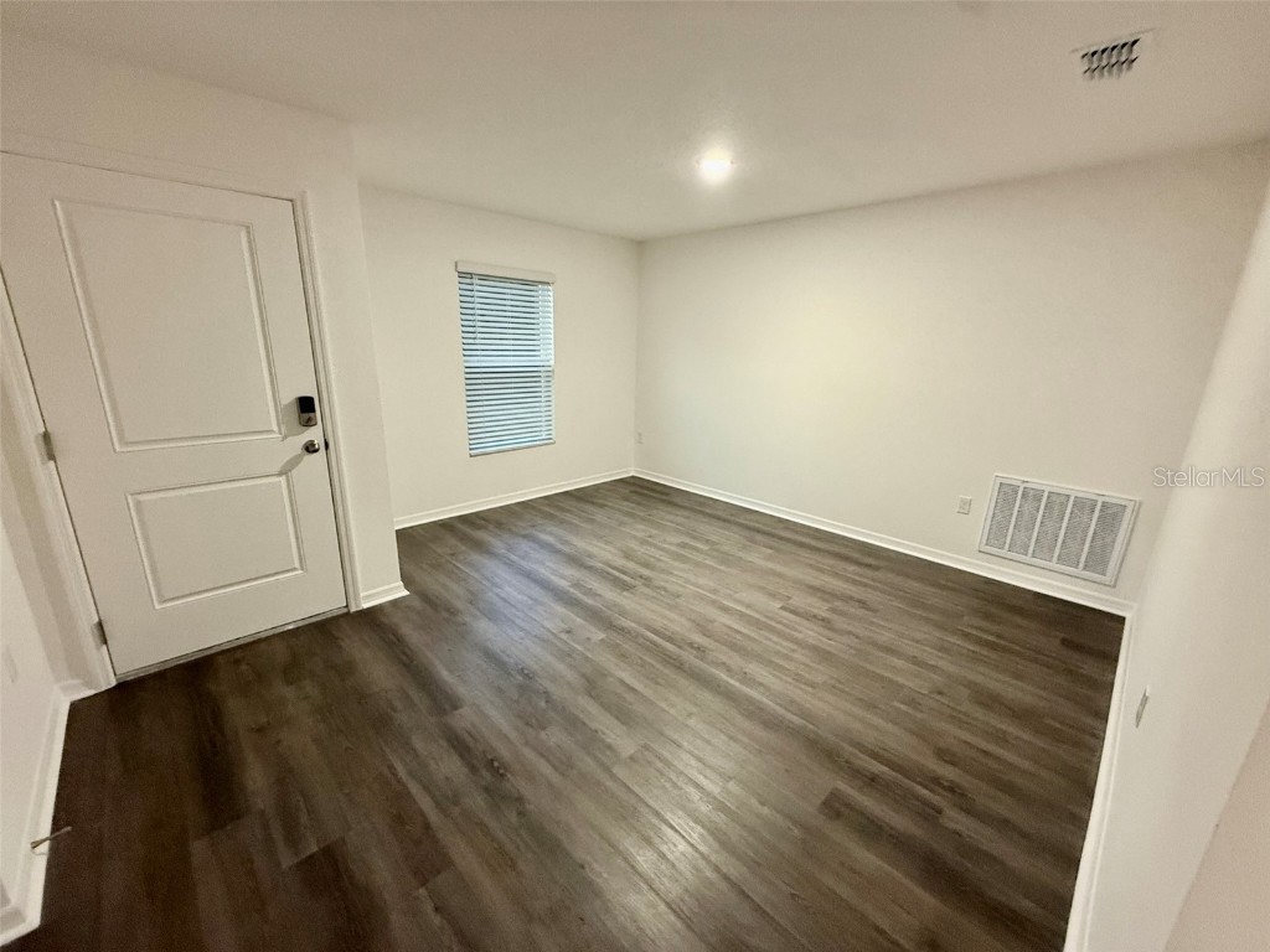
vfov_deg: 85.7
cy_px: 476
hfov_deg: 102.1
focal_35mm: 14
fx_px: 514
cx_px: 635
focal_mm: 2.22
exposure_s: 1/60
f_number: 2.2
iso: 400
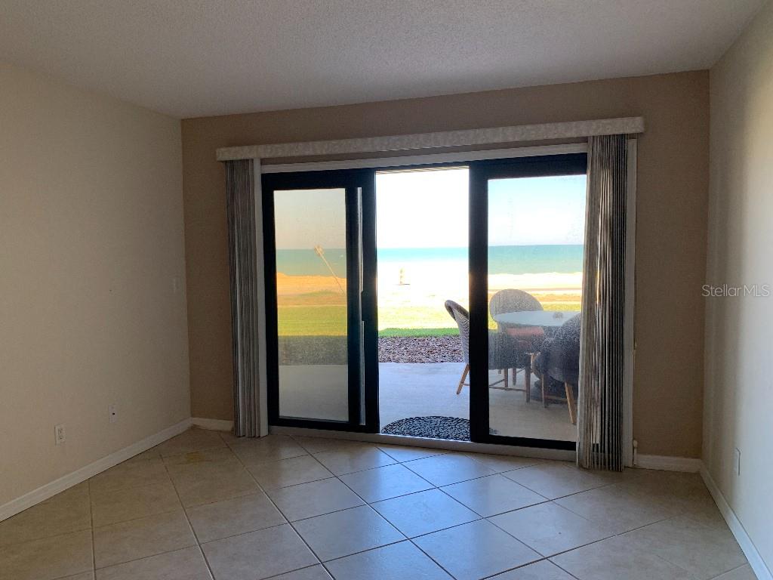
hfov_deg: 67.3
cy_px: 290
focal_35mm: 26
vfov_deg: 53.1
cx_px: 386
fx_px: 581
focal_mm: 4.25
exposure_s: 1/121
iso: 50
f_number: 1.8
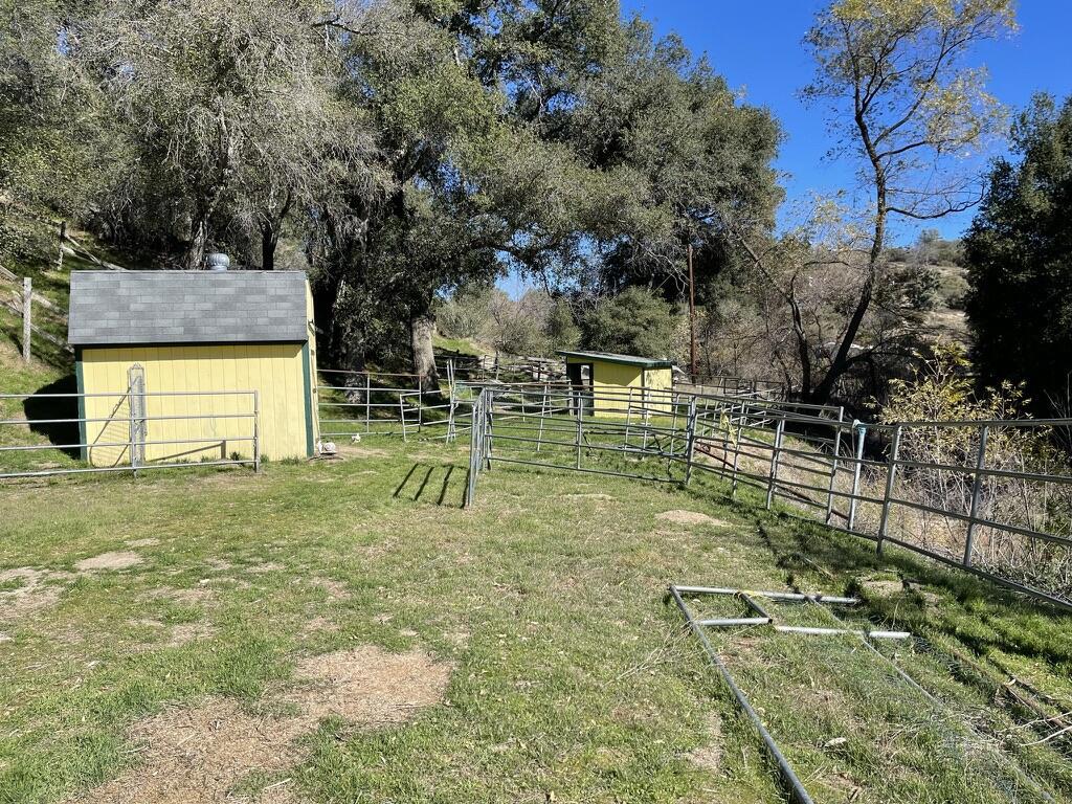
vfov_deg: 53.1
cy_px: 402
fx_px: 805
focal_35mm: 26
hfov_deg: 67.3
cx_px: 536
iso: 32
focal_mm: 5.1
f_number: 1.6
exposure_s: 1/2288
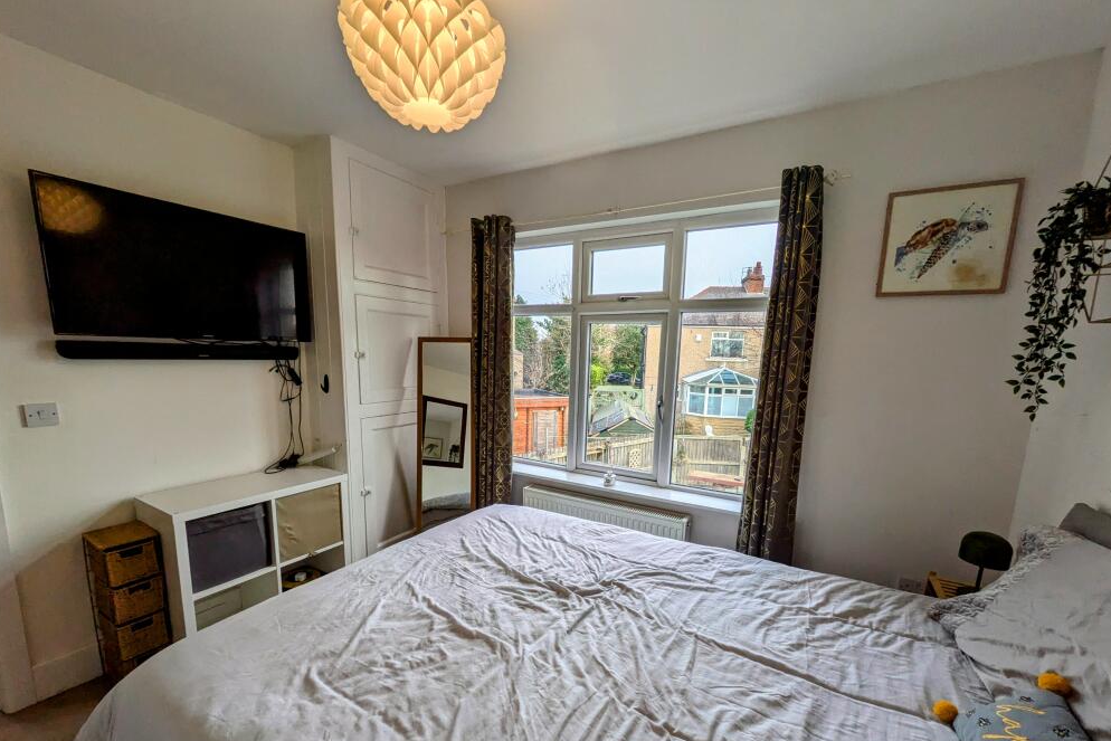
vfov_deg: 76.8
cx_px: 564
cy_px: 429
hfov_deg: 100.4
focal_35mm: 15
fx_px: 463
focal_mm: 1.83
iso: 46
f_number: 2.2
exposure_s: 1/159
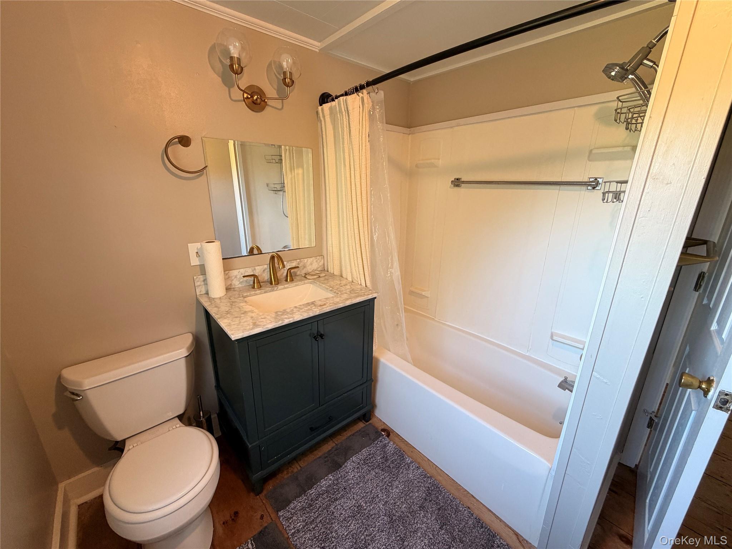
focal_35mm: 14
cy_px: 274
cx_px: 366
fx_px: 296
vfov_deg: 85.7
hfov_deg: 102.1
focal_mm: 2.22
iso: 200
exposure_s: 1/60
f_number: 2.2
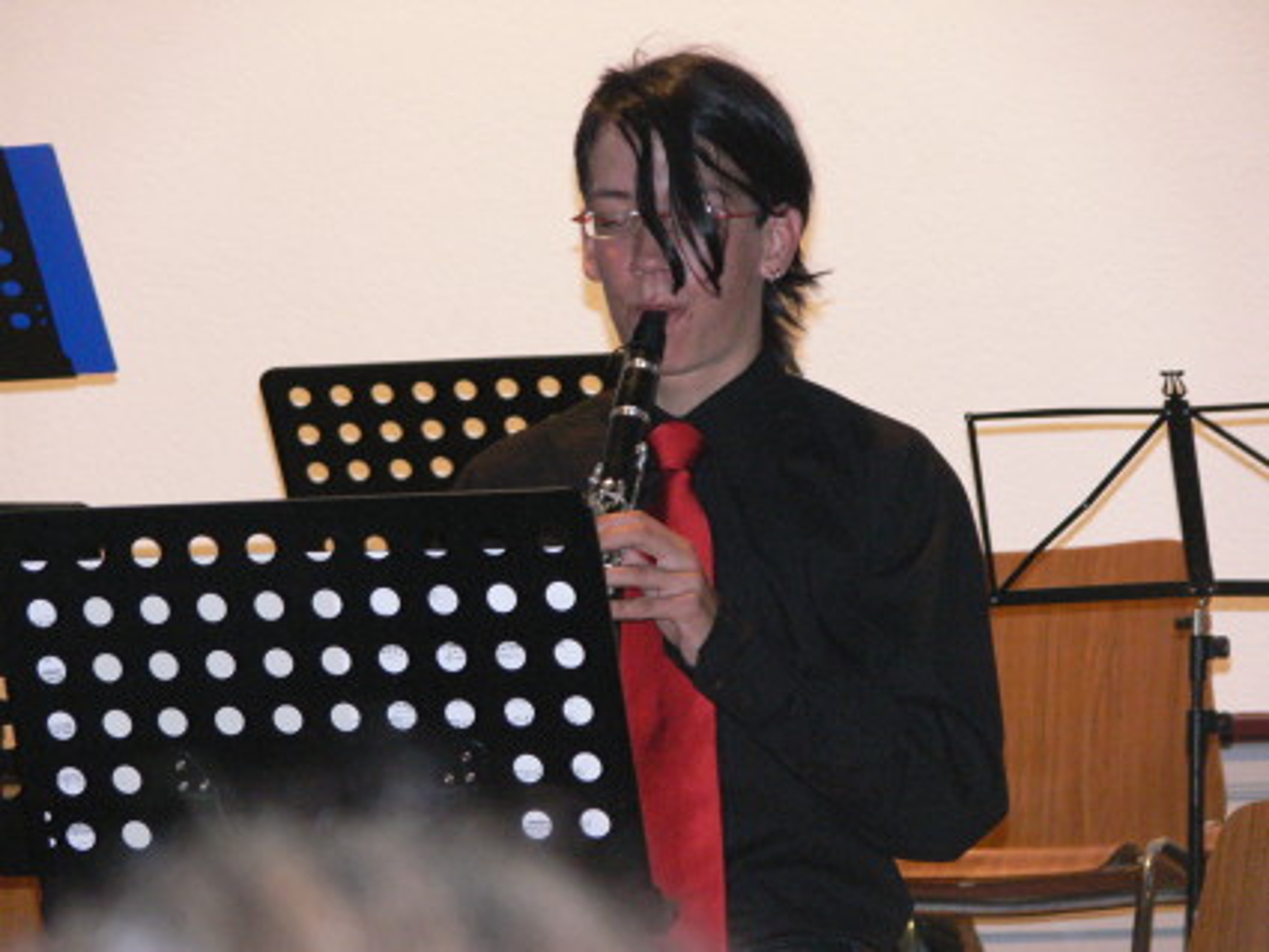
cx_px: 634
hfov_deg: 8.9
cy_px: 476
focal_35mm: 222
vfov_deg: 6.7
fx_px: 8141
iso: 400
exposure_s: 1/30
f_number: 3.6
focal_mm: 47
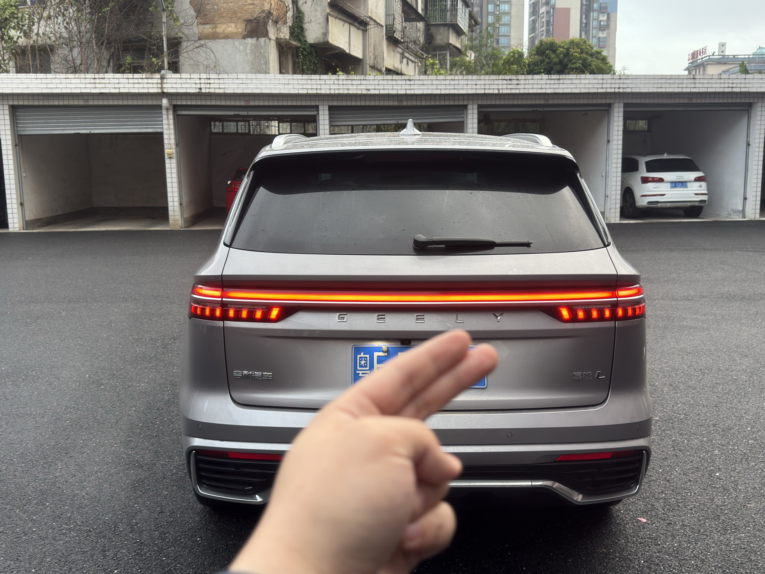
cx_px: 382
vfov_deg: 40.7
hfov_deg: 52.6
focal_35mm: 35
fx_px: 773
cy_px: 287
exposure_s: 1/73
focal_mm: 6.76
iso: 100
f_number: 1.78
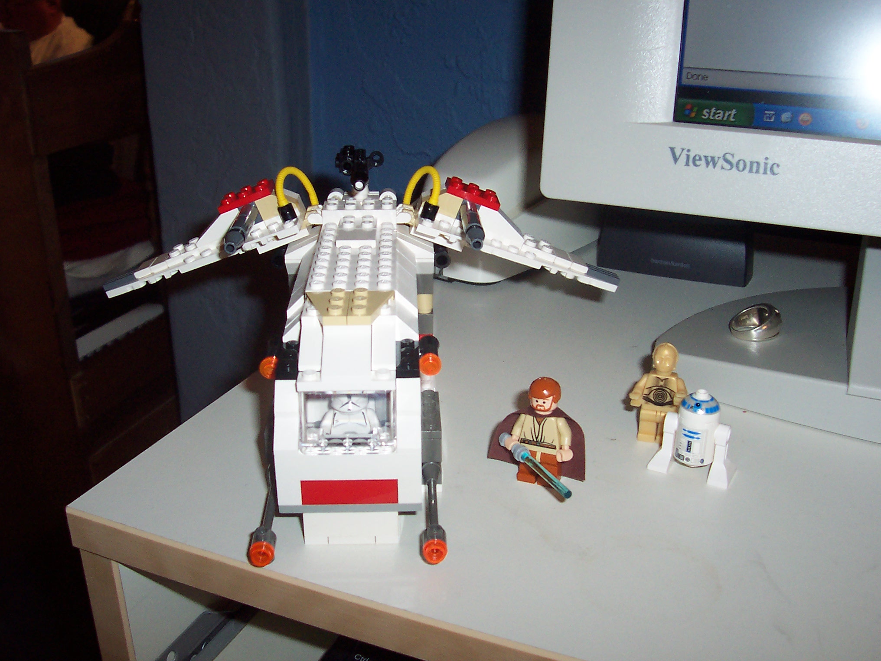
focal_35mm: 37
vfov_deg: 38.7
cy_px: 330
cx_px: 440
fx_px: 942
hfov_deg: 50.1
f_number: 2.8
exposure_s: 1/60
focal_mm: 5.6
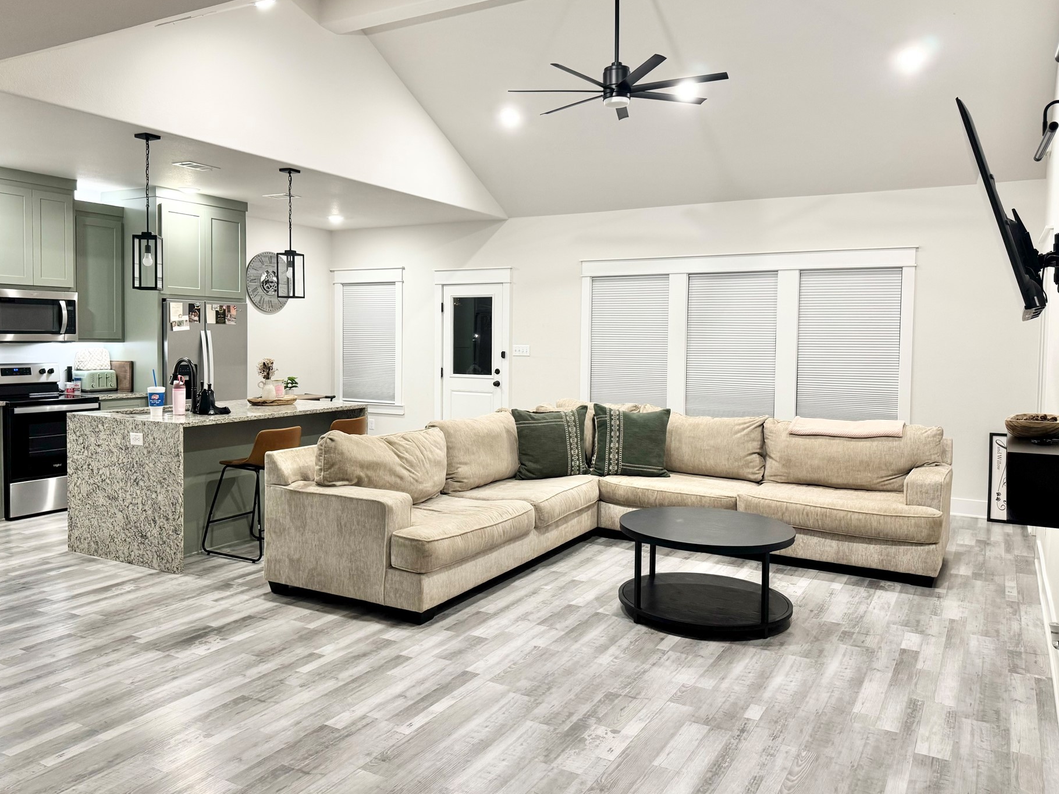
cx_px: 507
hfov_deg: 65.3
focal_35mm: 27
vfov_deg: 51.3
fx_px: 826
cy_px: 369
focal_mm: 6.76
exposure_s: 1/60
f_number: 1.78
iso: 160
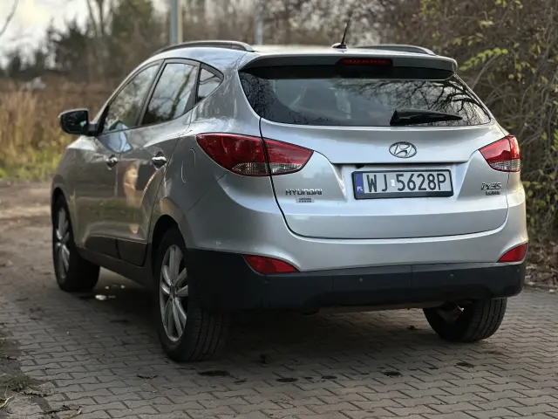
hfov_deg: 25.3
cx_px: 279
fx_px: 1241
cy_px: 210
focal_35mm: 77
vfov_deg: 19.1
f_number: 2.8
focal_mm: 9
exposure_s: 1/121
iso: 50
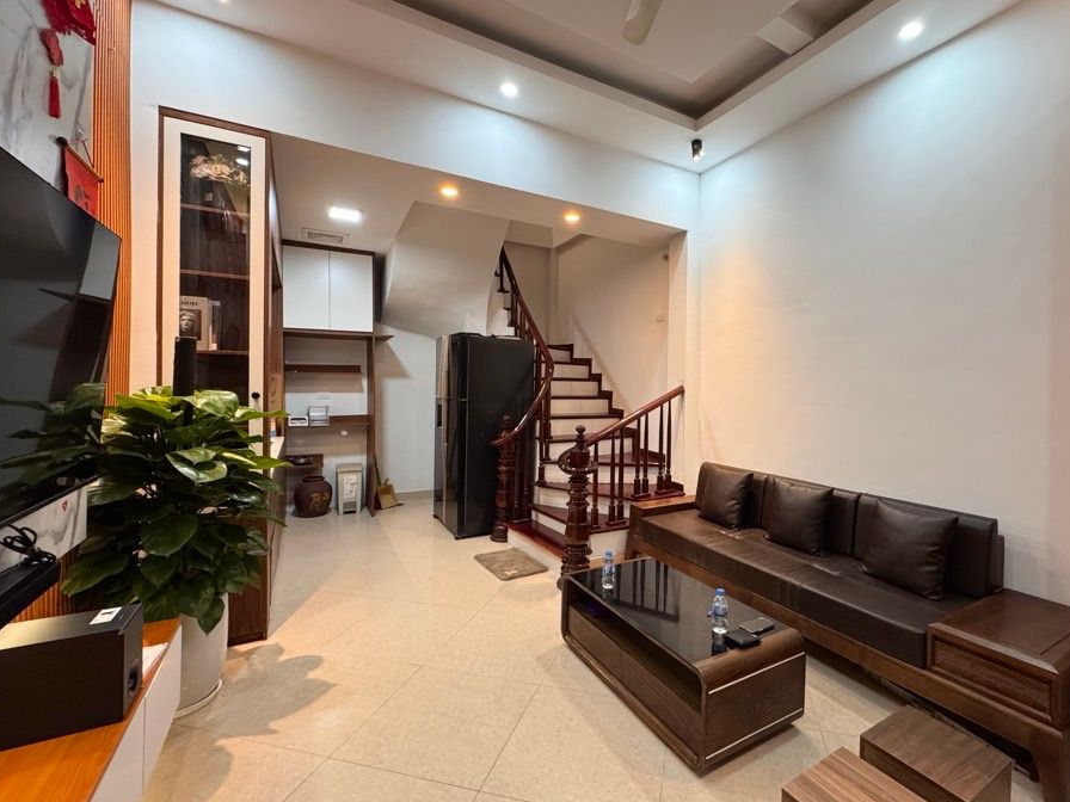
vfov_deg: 78.1
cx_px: 601
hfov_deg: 94.0
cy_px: 391
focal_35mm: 16
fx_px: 495
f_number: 2.2
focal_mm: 2.22
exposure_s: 1/100
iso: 320
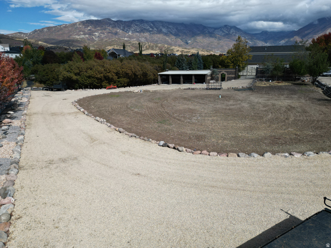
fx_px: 229
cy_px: 124
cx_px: 166
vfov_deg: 56.8
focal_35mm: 24
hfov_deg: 71.6
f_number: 1.7
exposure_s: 1/4000
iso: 110
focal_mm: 6.72
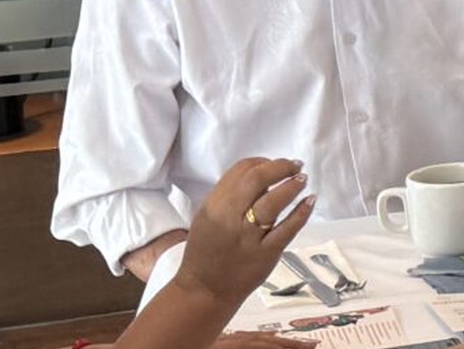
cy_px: 4
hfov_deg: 9.1
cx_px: 1333
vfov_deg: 8.2
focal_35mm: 180
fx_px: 2414
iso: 200
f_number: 1.78
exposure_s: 1/165
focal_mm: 6.76
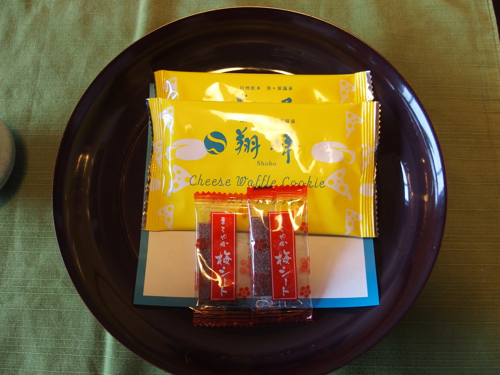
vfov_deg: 49.7
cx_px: 250
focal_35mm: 28
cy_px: 188
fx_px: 404
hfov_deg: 63.4
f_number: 2.8
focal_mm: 6
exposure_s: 1/30
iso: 200
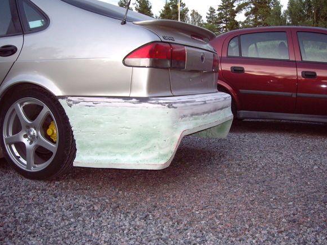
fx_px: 397
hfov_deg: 44.8
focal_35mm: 42
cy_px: 122
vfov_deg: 34.3
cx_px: 176
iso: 200
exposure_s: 1/40
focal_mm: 6.2
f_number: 2.7
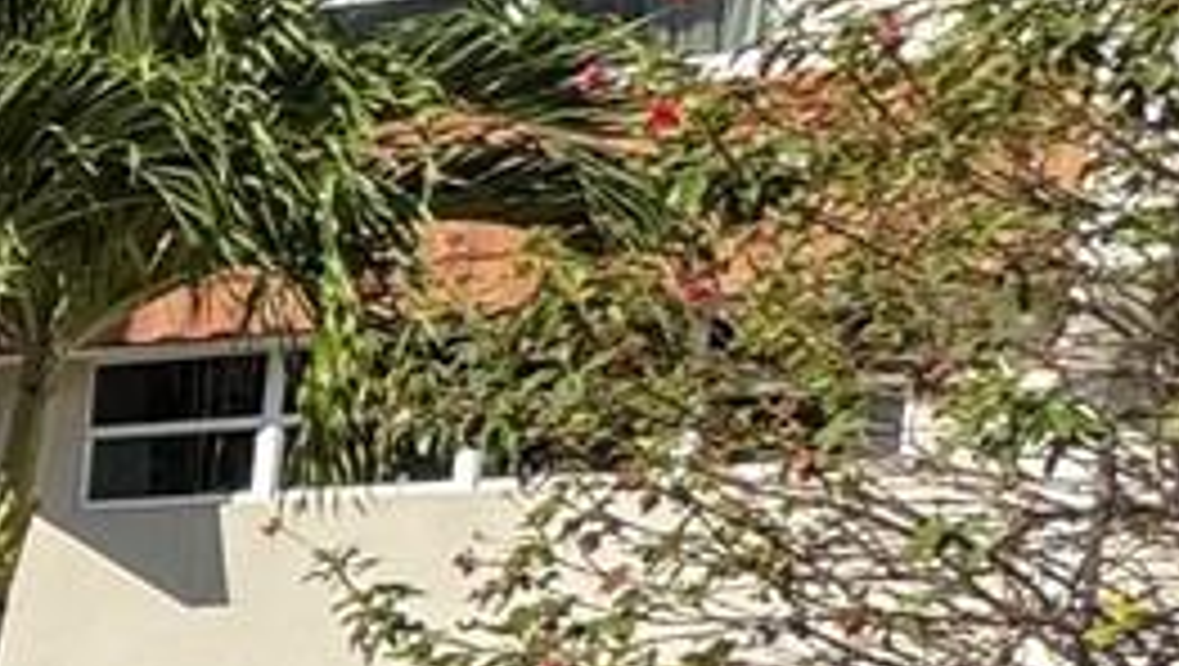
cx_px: -1908
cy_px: 1202
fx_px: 2910
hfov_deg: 13.4
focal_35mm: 93
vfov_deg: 12.0
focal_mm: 2.22
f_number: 2.2
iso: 50
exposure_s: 1/2273
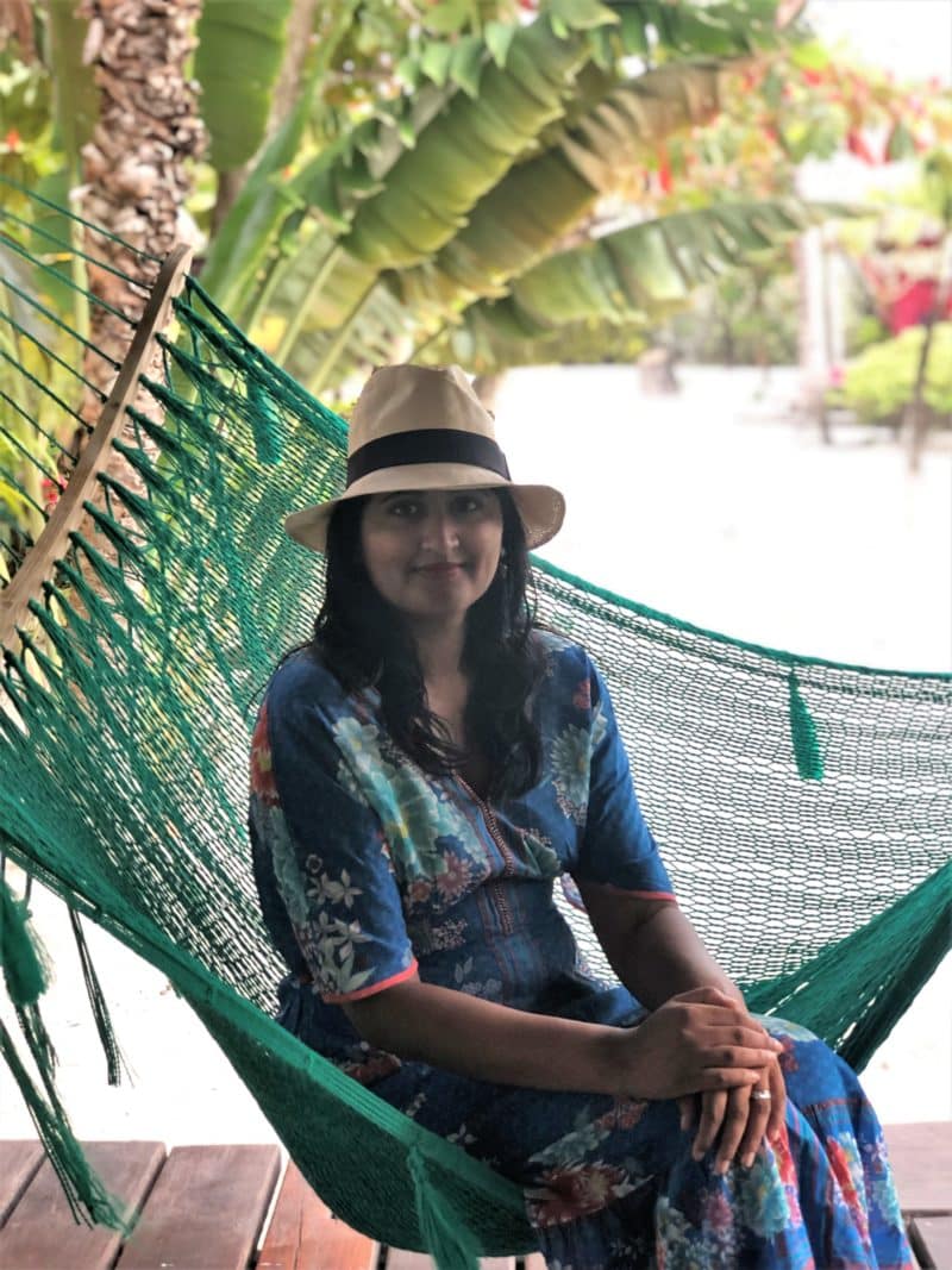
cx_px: 476
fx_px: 2091
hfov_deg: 25.7
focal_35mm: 57
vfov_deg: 33.8
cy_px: 635
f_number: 2.8
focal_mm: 6.6
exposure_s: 1/30
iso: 50
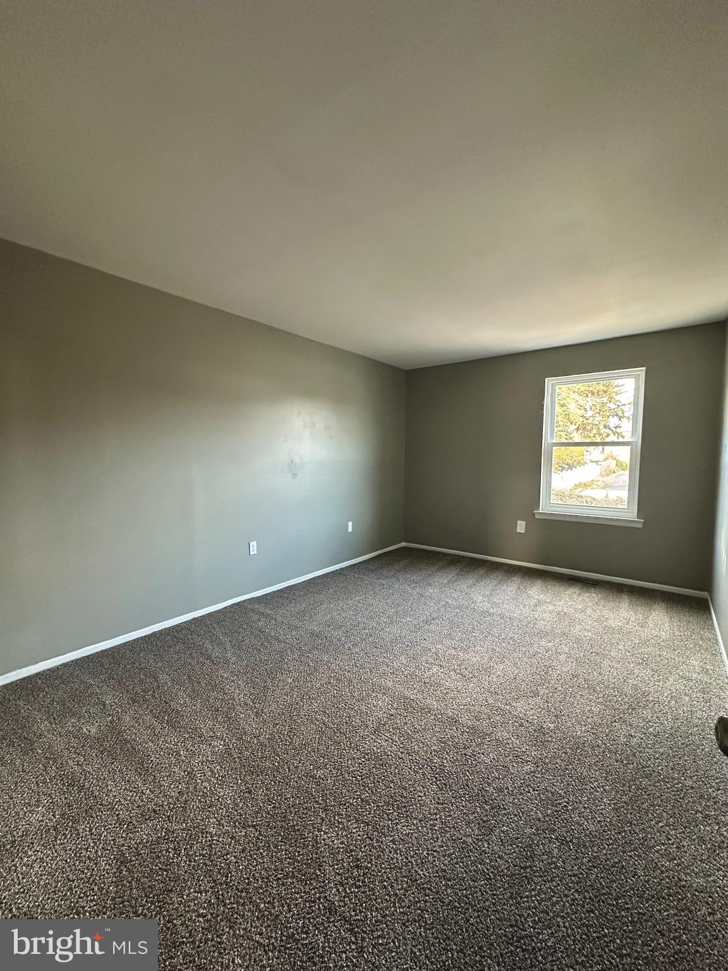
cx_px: 364
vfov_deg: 102.1
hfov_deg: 85.7
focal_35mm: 14
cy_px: 486
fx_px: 393
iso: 640
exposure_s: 1/60
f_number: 2.2
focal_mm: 2.22
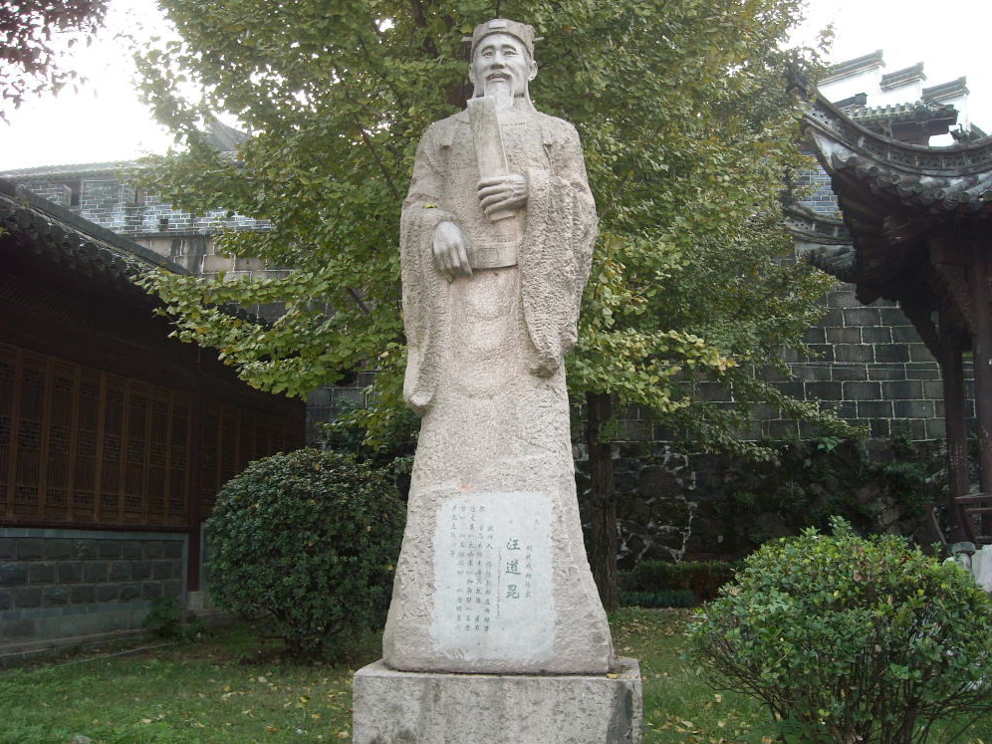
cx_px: 500
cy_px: 368
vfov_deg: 39.7
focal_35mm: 36
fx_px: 1032
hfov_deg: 51.4
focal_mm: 5.7
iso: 95
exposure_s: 1/60
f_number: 2.8
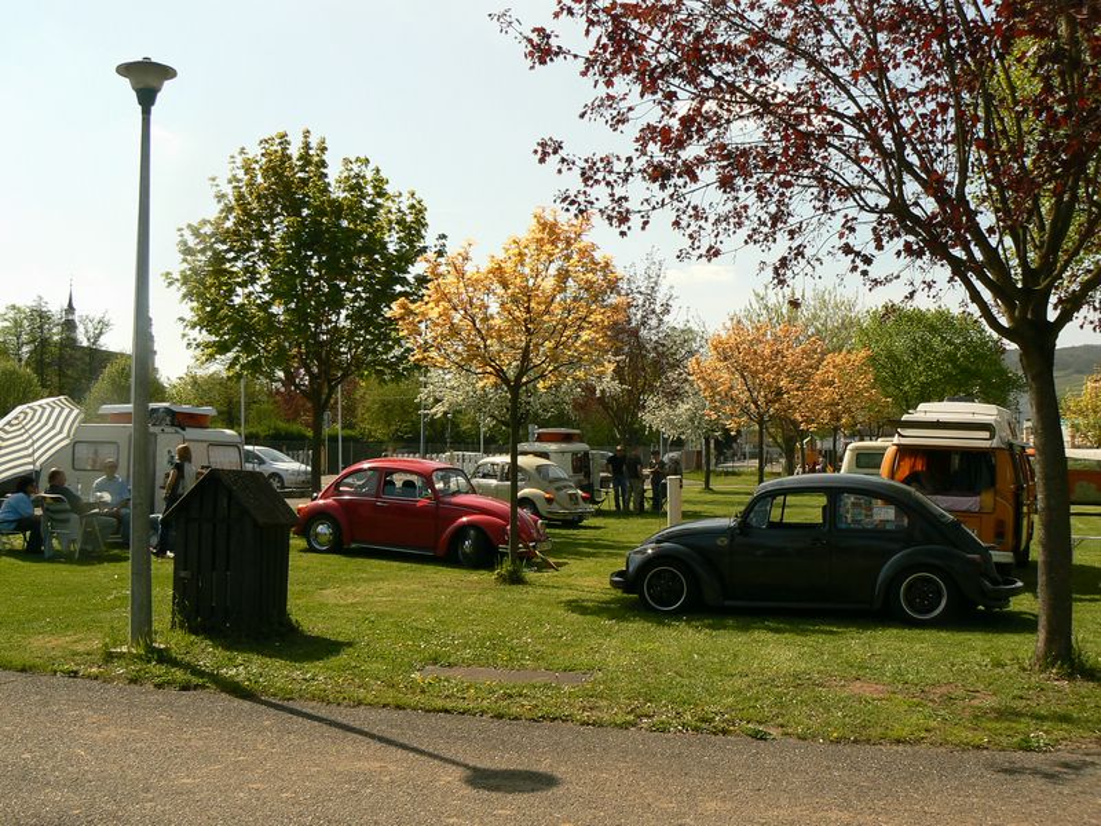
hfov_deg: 51.4
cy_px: 413
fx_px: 1145
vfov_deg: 39.7
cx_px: 550
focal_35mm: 36
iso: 80
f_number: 5.6
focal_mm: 6
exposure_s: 1/500
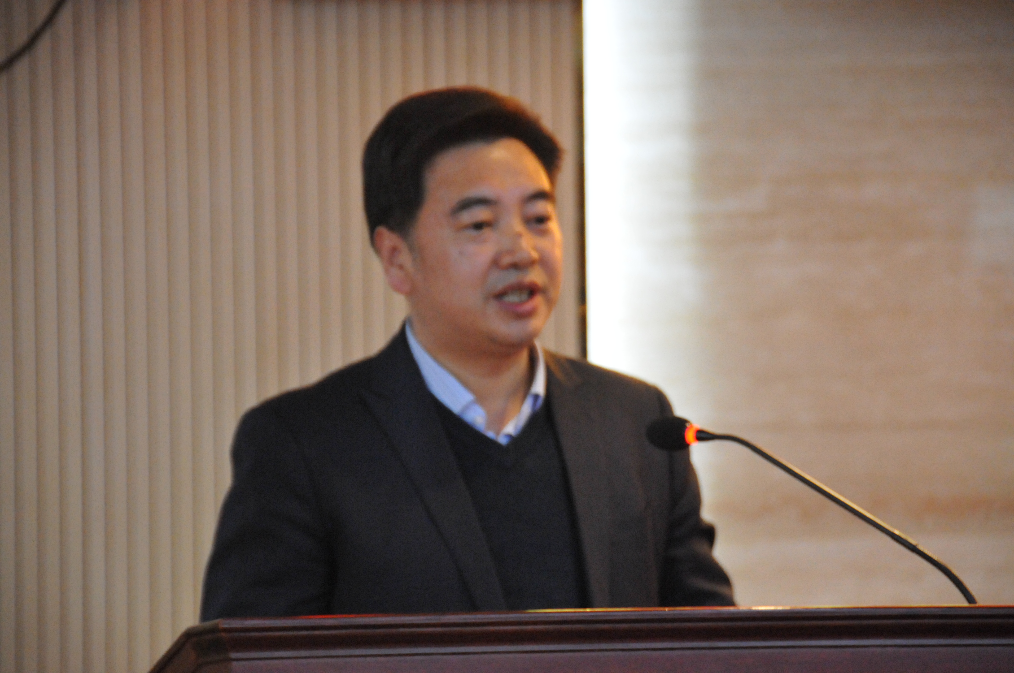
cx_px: 507
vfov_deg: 7.6
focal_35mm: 180
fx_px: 5064
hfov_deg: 11.4
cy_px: 336
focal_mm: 120
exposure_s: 1/30
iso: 3200
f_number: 5.3
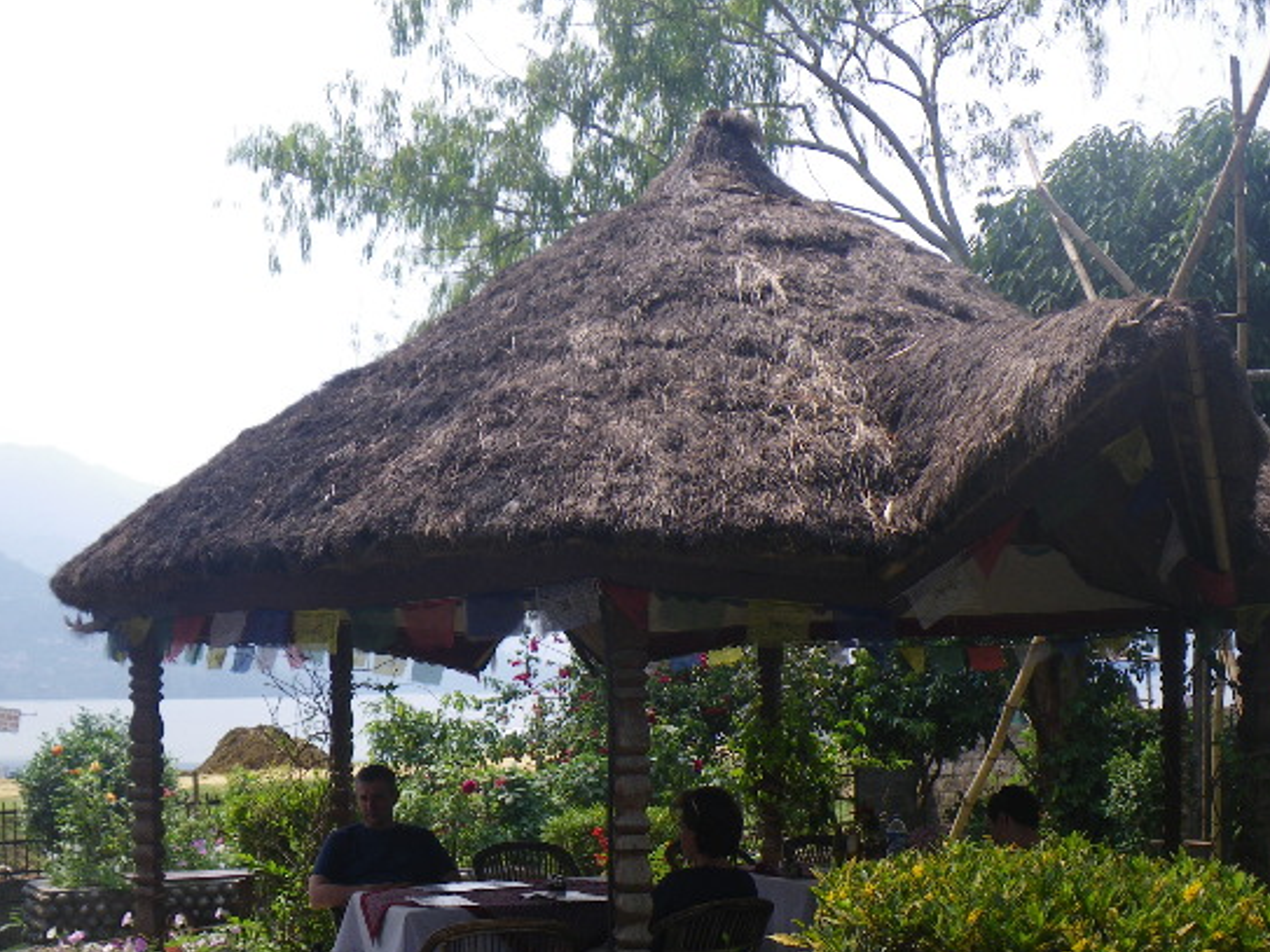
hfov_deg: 42.5
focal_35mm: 44
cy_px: 741
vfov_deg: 32.1
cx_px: 455
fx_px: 1614
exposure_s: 1/200
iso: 50
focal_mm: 5
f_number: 4.2
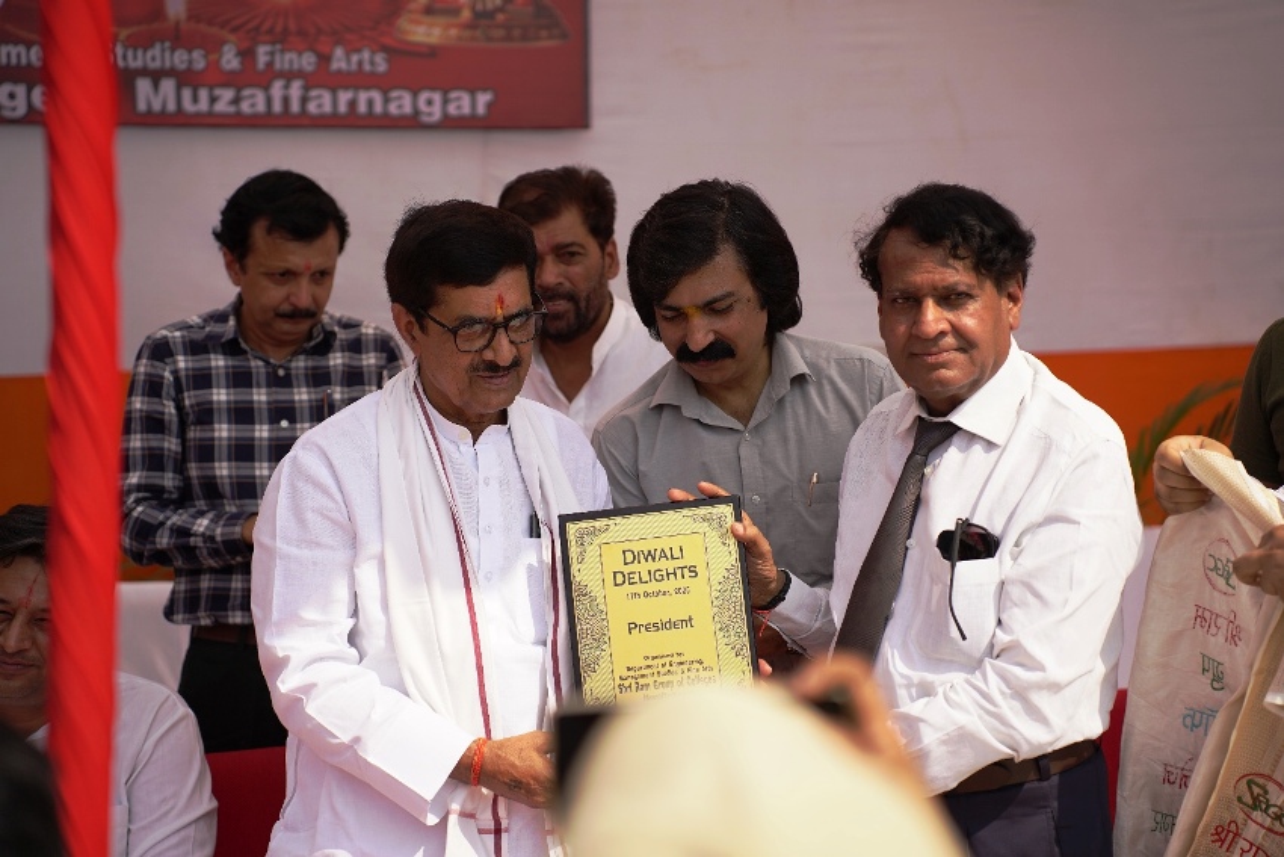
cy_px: 428
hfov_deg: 27.0
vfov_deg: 18.2
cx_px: 642
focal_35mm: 75
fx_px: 2675
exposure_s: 1/2500
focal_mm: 75
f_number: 3.2
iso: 160
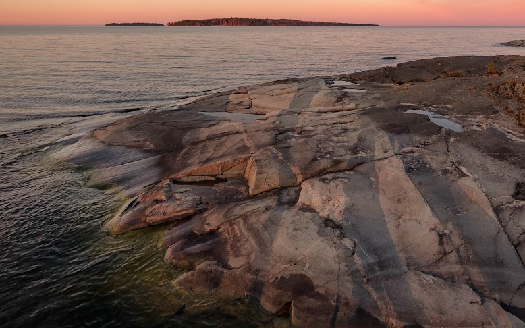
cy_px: 95
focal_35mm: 22
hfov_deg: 77.4
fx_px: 315
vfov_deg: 53.3
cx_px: 345
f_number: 11
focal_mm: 8
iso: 400
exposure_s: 1/15
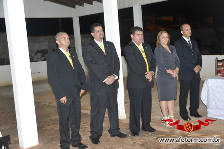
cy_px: 74
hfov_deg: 41.1
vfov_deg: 28.1
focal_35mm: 48
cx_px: 112
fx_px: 299
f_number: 4.2
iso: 3200
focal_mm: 32
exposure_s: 1/60
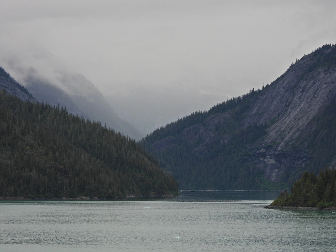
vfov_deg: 11.0
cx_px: 168
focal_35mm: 135
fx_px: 1310
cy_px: 126
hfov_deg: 14.6
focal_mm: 24.1
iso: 100
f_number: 4
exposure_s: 1/500
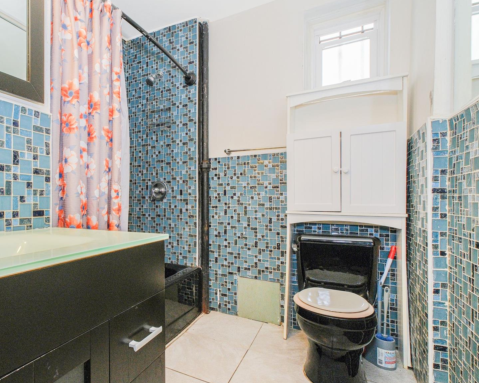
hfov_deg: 77.4
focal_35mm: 20
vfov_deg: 67.9
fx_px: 284
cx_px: 155
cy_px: 214
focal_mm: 10
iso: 800
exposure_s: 1/60
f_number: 8
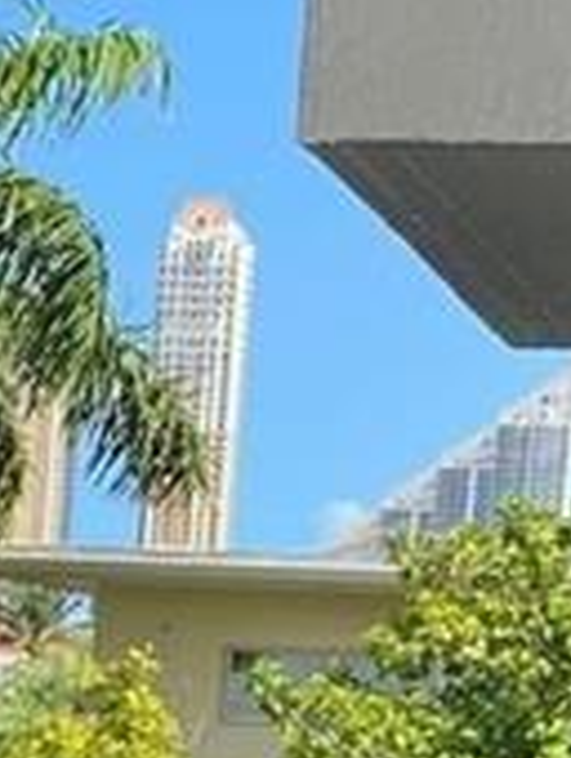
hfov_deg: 7.9
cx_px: -370
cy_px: 1458
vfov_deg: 10.1
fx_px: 4015
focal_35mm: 183
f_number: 1.8
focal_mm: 4.25
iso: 32
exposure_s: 1/1653
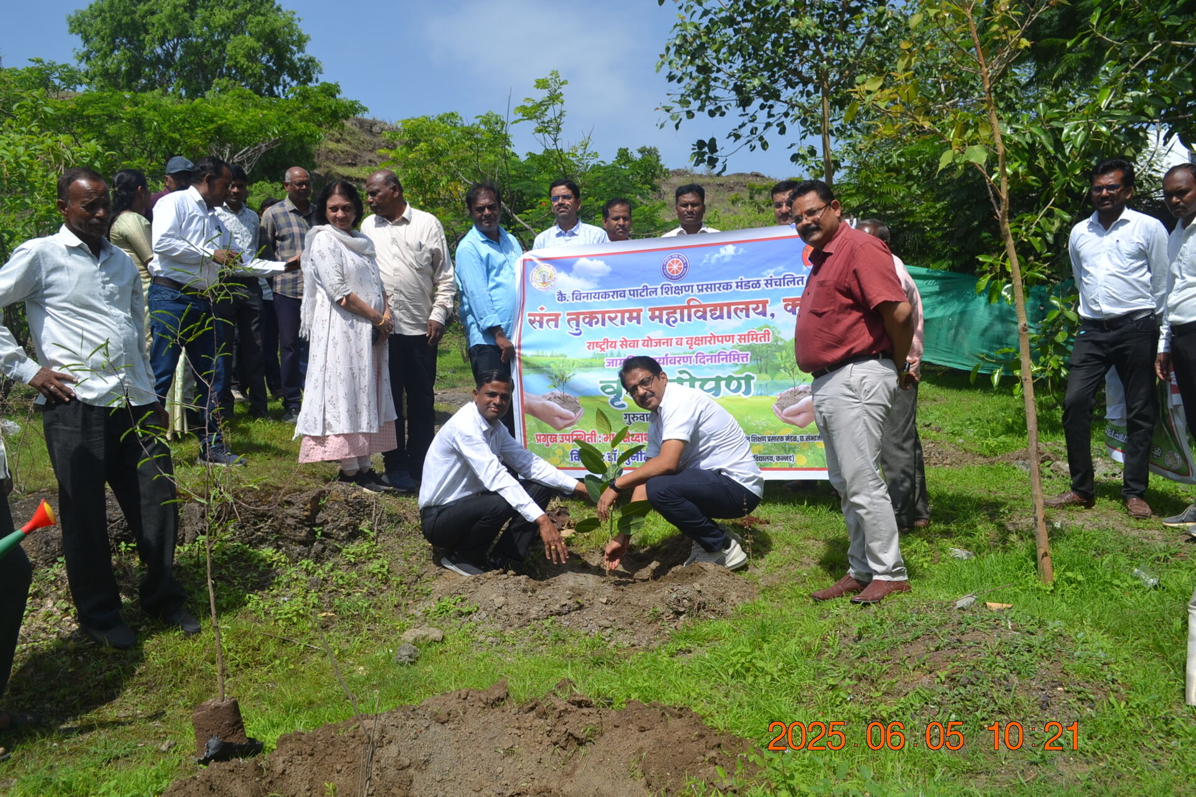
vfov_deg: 43.6
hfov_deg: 61.9
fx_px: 997
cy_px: 398
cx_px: 598
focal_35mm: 30
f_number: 8
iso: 100
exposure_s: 1/250
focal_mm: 20
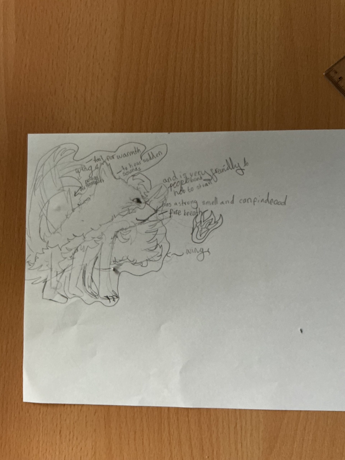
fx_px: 385
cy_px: 230
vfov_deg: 61.7
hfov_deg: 48.2
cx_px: 172
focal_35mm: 29
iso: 250
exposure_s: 1/30
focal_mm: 3
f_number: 1.8
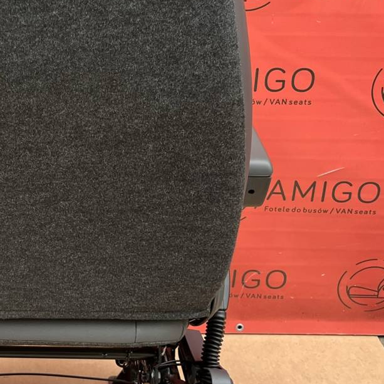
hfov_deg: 27.5
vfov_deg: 28.3
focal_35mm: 60
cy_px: 112
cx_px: 35
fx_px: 753
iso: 80
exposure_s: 1/122
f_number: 1.6
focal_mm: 5.1
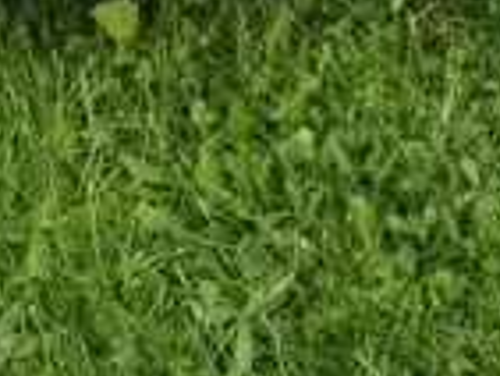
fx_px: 2660
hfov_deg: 10.0
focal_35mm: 184
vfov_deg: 6.8
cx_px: -457
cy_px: -947
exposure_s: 1/115
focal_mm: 4.25
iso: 100
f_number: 1.8
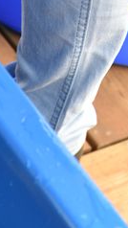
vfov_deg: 12.8
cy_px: 441
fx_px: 892
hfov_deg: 7.9
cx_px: -104
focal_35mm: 148
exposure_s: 1/60
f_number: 3.2
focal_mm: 32
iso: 800
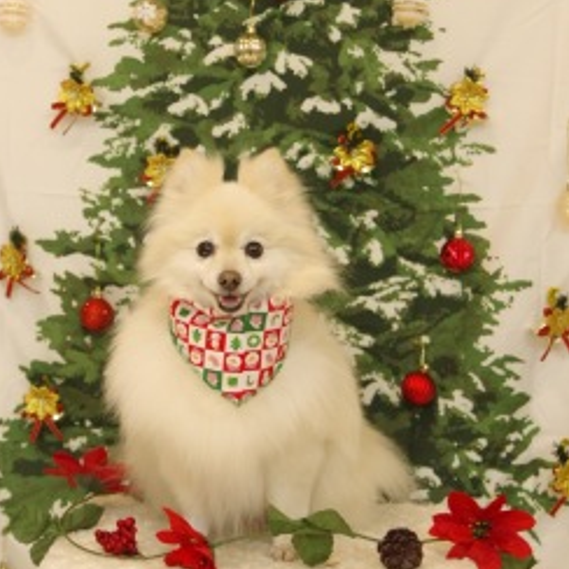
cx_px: 261
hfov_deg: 19.5
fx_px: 1655
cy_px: 194
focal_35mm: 89
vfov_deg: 19.5
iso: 1600
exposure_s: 1/125
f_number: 3.2
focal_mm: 43
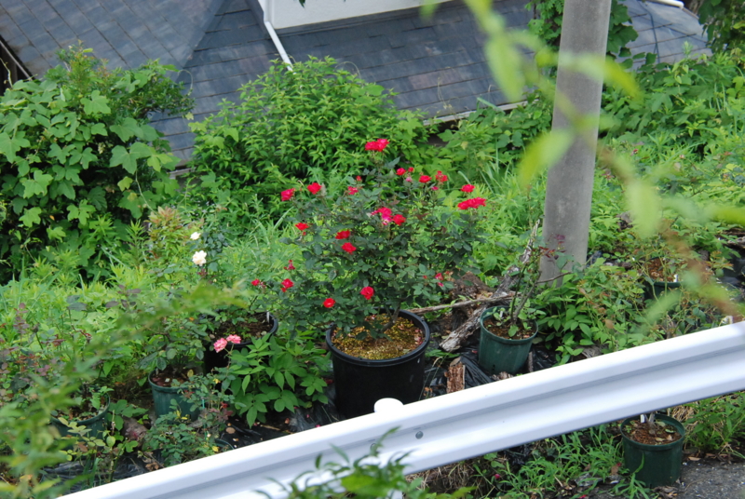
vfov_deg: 13.5
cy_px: 250
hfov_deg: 20.0
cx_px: 372
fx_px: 2114
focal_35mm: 102
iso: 1600
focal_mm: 68
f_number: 7.1
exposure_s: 1/800
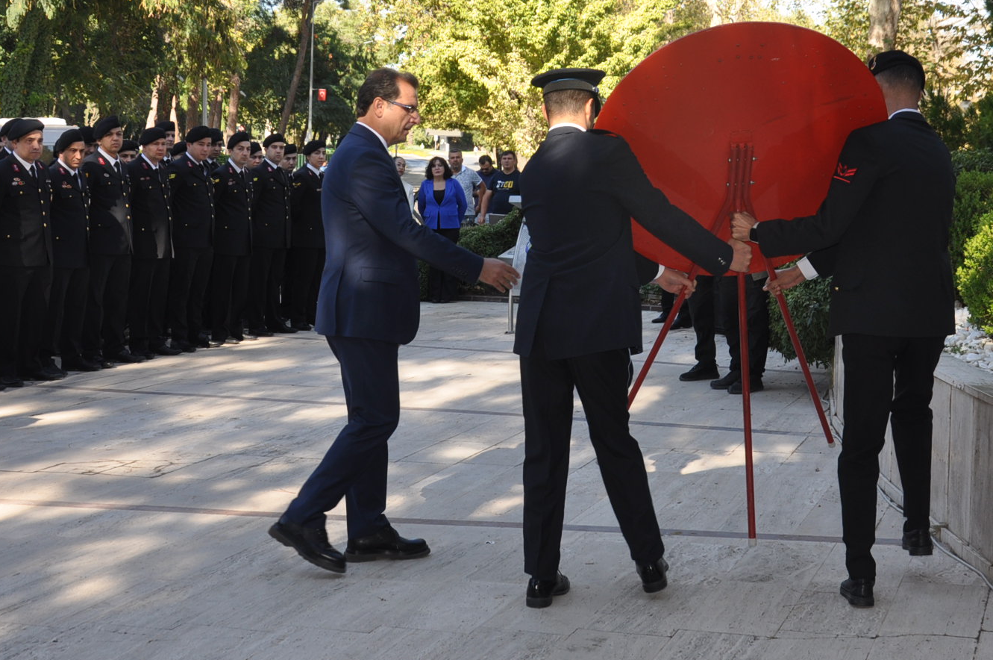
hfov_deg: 34.4
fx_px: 1598
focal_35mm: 58
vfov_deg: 23.3
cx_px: 611
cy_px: 265
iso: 200
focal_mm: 24
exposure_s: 1/200
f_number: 6.3
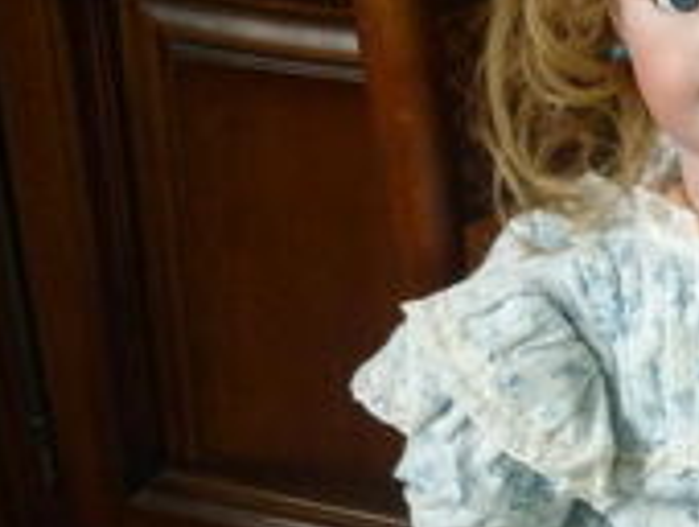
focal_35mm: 93
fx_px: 1881
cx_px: 847
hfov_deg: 19.7
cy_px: 527
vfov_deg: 15.6
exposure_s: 1/30
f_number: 2.8
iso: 320
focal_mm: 5.5
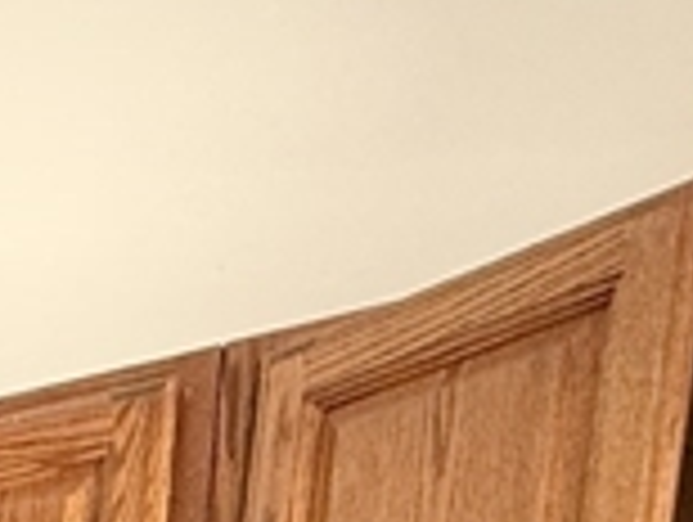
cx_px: -518
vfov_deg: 11.6
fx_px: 1865
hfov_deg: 17.5
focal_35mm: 93
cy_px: 1418
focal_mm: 2.22
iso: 200
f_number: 2.2
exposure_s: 1/99
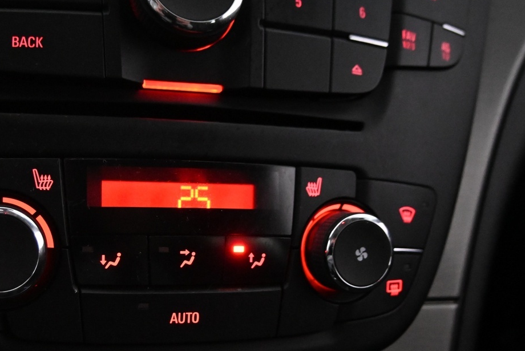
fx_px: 1925
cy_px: 249
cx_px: 167
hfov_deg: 15.5
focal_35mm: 132
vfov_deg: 10.4
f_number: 6.3
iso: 5000
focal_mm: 50
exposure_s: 1/100
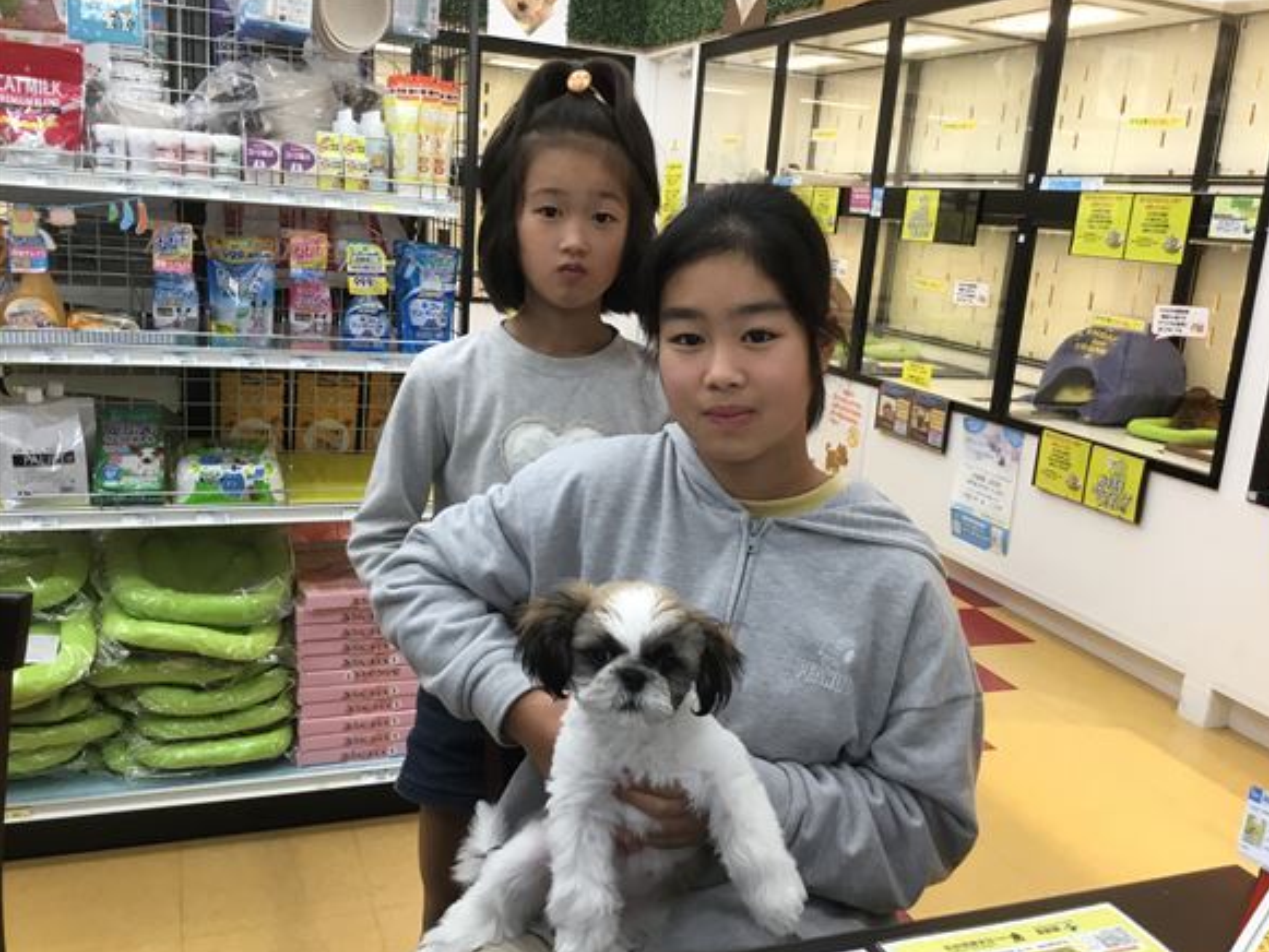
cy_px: 485
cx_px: 653
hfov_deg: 56.8
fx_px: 1173
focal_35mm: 32
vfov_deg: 44.2
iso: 50
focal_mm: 3.3
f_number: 2.4
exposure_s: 1/30
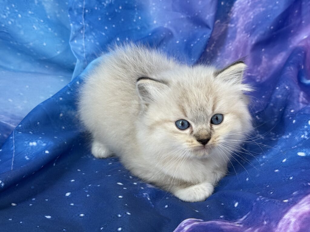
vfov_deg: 30.3
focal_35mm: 48
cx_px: 155
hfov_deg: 39.7
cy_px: 116
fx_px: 430
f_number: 1.78
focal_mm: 6.76
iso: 125
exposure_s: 1/60
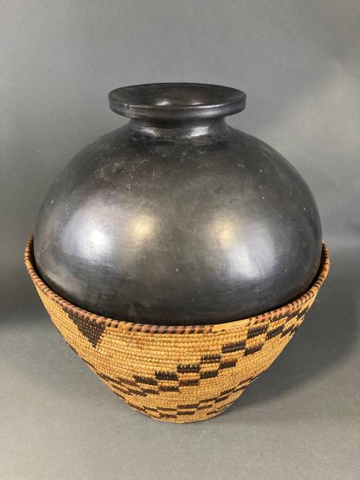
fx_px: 388
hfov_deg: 49.7
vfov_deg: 63.5
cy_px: 240
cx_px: 180
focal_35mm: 28
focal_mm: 3.99
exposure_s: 1/40
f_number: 1.8
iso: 320
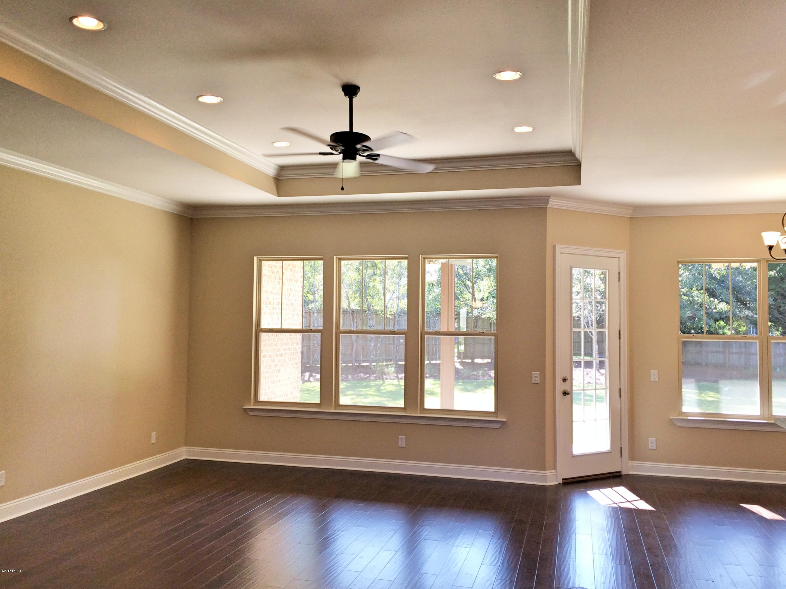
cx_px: 393
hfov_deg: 61.7
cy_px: 294
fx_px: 658
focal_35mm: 29
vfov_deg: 48.2
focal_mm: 4.15
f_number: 2.2
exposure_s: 1/120
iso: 64
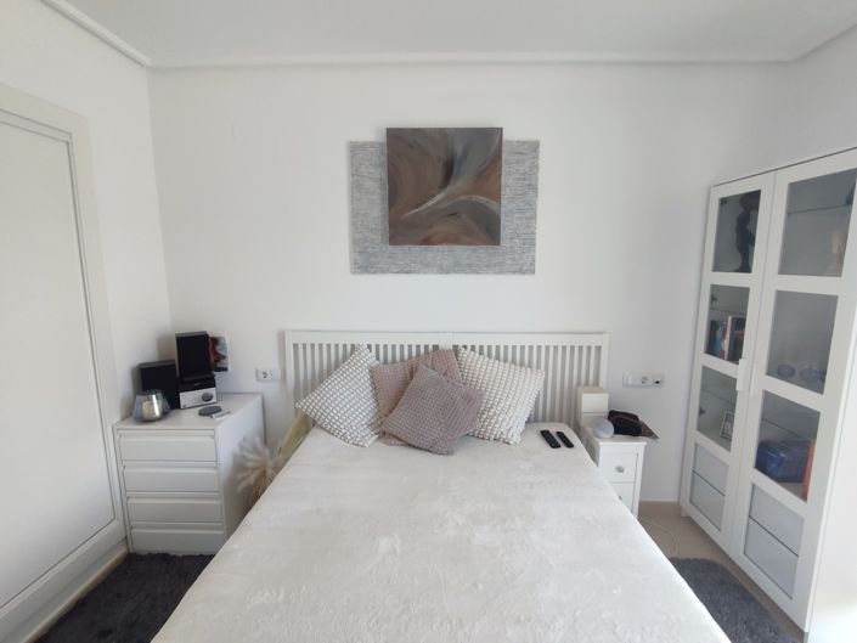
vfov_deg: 78.1
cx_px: 428
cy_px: 322
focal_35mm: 16
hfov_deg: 94.5
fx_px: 396
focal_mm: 1.65
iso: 215
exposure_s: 1/120
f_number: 2.2
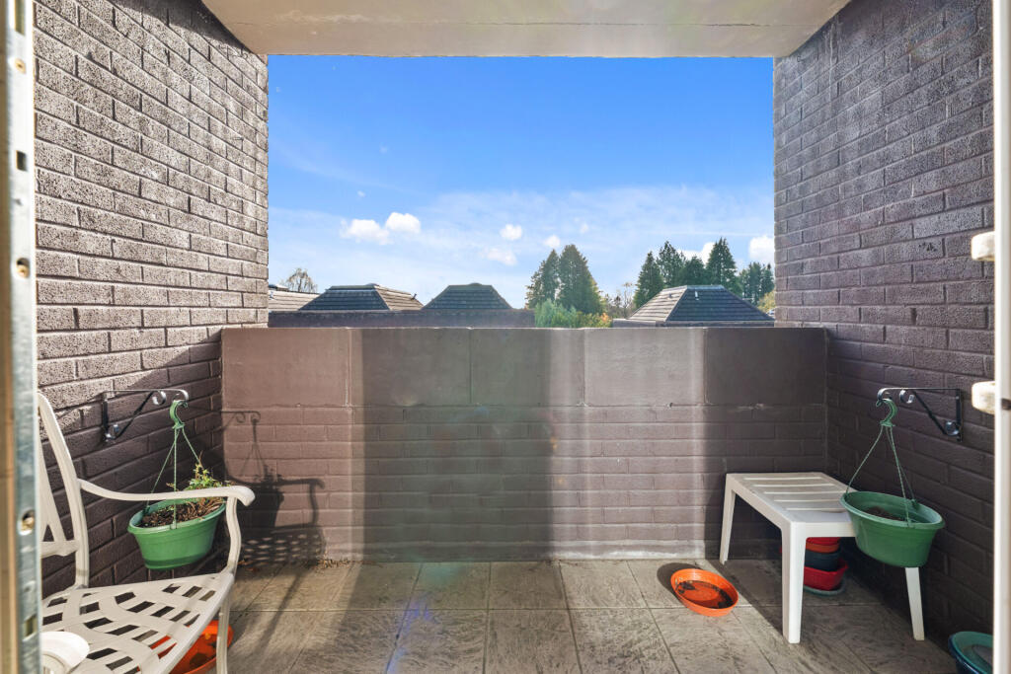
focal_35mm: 14
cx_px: 506
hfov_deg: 104.2
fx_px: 393
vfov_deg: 81.2
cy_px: 337
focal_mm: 14
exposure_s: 1/125
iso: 640
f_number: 8
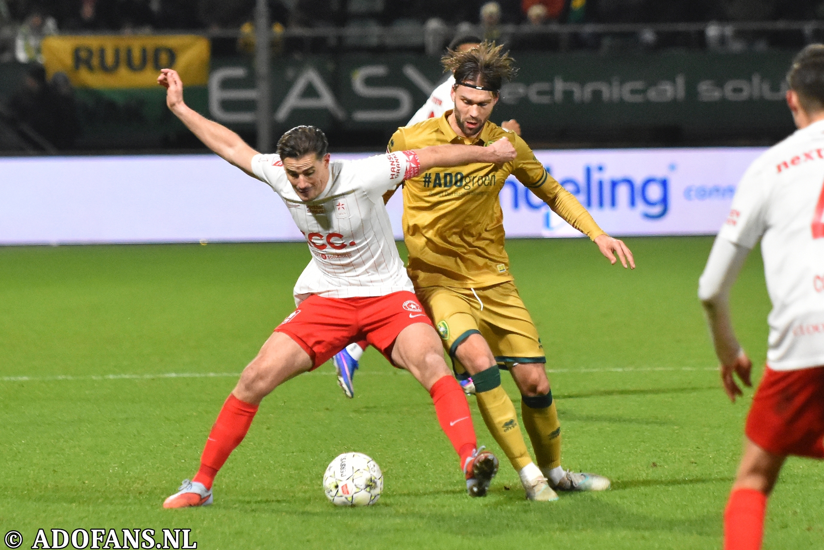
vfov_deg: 5.7
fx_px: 5493
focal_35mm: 240
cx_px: 412
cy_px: 275
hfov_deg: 8.6
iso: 4000
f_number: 2.8
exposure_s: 1/640
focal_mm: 160
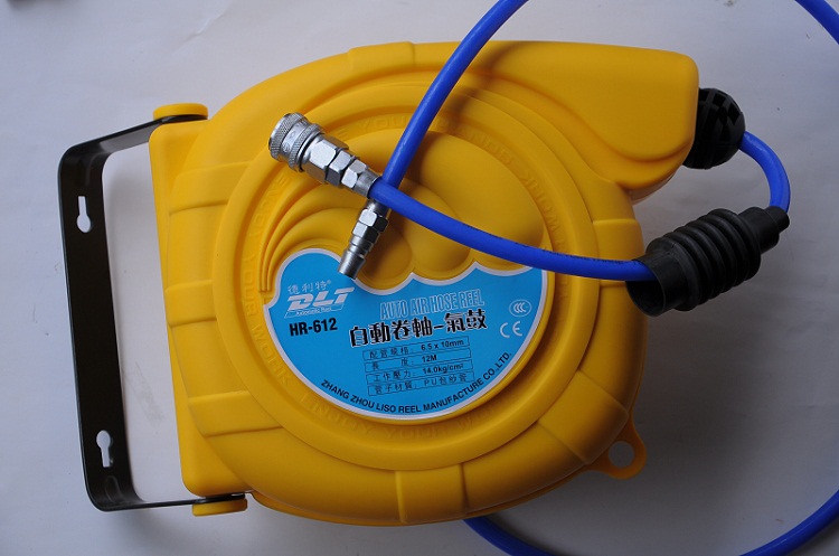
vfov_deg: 14.6
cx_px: 420
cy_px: 278
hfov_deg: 21.9
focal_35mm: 93
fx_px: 2163
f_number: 5.3
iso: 200
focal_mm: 62
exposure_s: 1/50
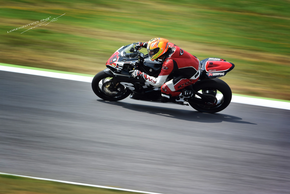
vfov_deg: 2.8
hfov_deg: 4.2
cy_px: 97
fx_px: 3979
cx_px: 145
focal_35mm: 494
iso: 160
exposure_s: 1/160
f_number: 11
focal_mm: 183.3
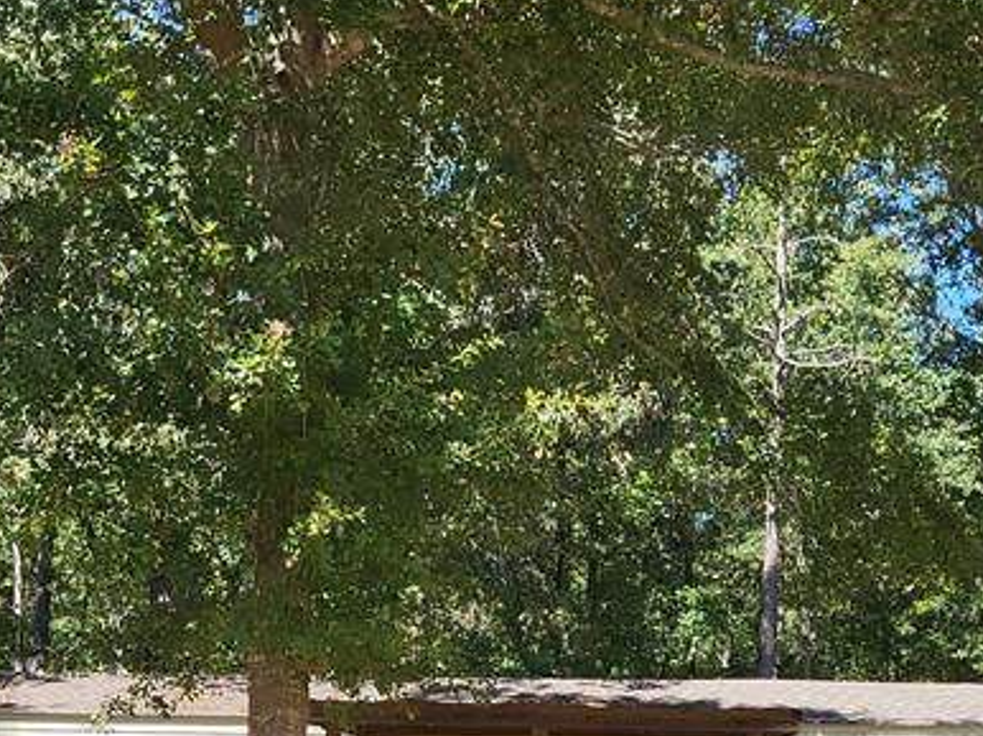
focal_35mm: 69
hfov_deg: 28.1
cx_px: 379
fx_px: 1958
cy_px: 907
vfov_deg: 19.9
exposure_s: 1/1087
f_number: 1.8
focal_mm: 5.4
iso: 40
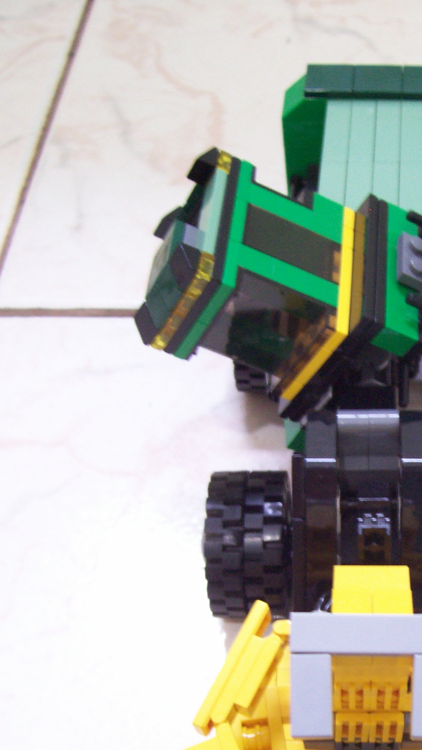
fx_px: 1074
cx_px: 381
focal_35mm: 54
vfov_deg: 38.0
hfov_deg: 21.7
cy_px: 509
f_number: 2.7
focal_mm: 5.6
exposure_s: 1/2.83
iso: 160
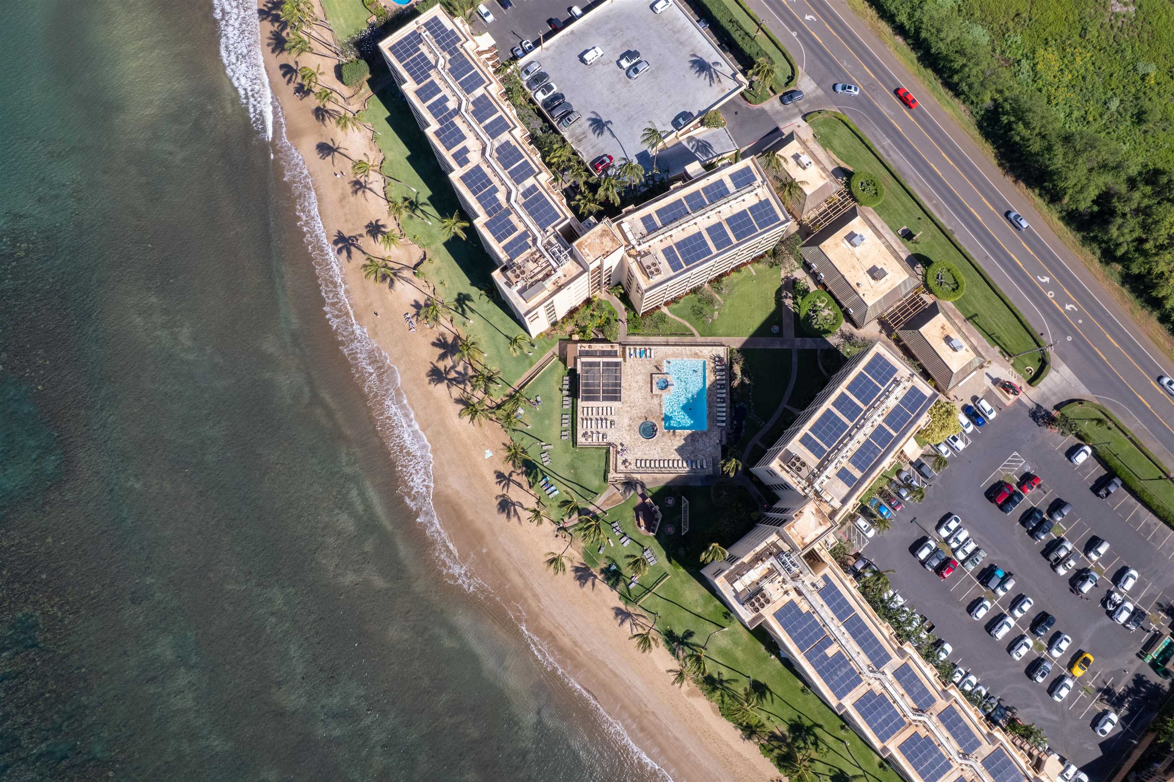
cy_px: 391
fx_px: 717
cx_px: 587
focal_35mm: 22
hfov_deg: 78.6
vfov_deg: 57.2
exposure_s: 1/120
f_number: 2.8
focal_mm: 8.38
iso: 150
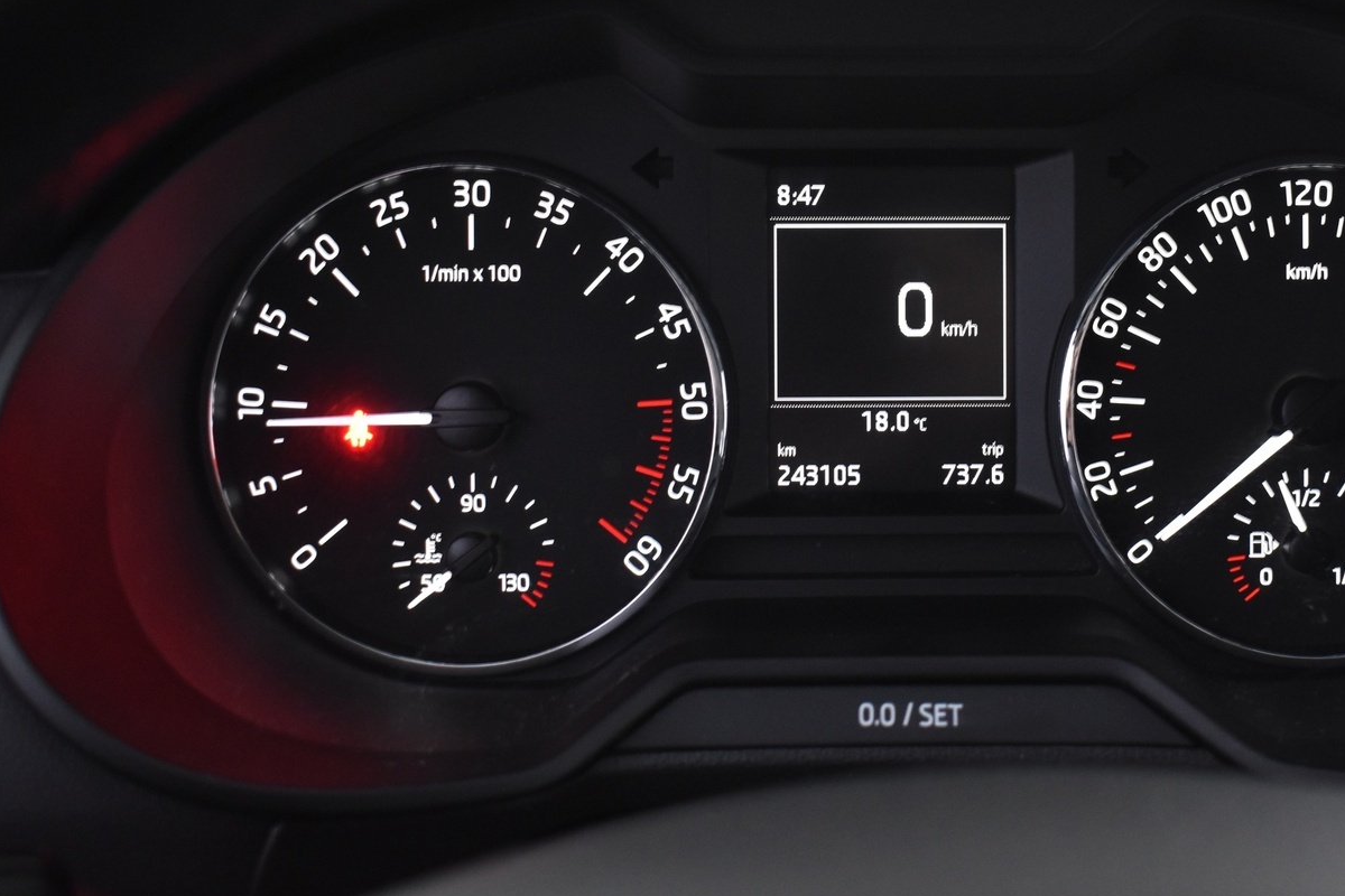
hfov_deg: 36.1
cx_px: 903
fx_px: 2043
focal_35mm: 55
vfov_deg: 24.7
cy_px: 377
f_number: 5
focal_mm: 27
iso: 1250
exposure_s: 1/10
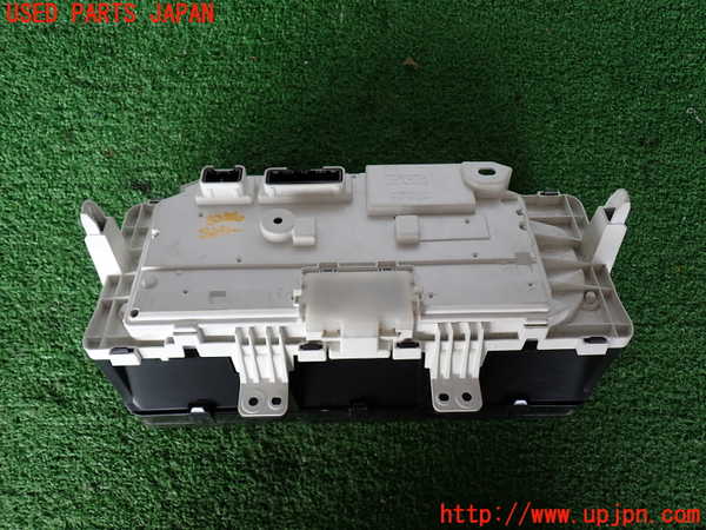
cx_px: 353
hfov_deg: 63.4
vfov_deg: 49.7
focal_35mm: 28
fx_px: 571
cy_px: 265
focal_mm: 5.05
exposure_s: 1/100
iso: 100
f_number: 2.2
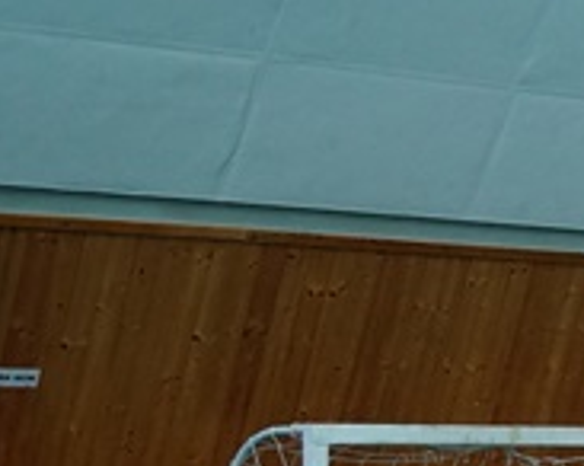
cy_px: 878
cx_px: 1245
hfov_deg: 9.4
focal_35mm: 189
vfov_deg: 7.9
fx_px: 3263
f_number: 4
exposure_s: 1/200
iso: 500
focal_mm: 24
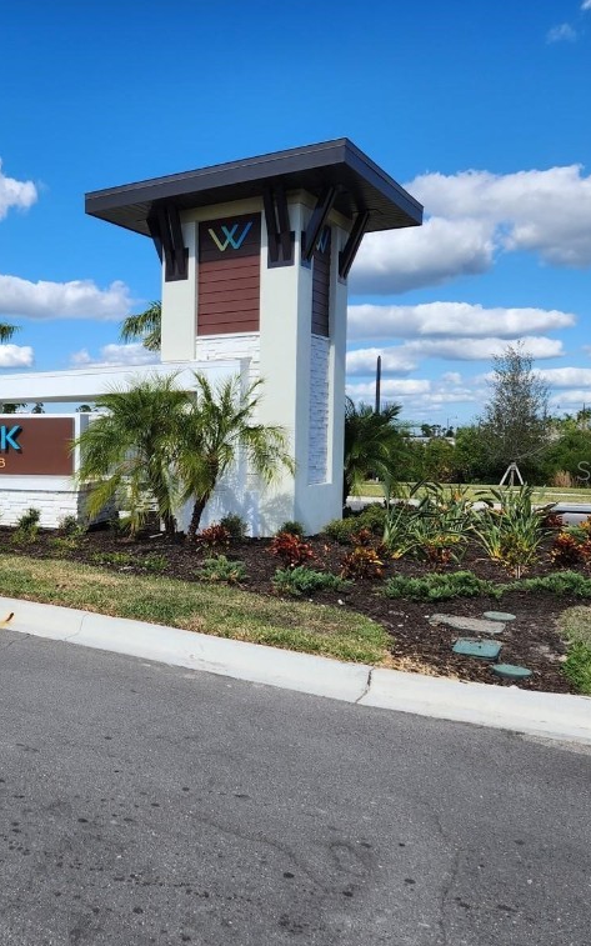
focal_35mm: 33
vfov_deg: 58.1
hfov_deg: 35.9
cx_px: 55
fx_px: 851
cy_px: 470
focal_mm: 5.4
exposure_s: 1/1839
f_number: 1.8
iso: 20
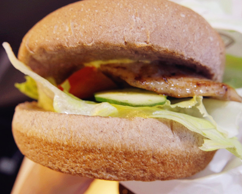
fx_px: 201
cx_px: 119
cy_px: 97
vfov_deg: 51.6
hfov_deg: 62.2
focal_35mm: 28
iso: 400
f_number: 3.5
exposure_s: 1/20
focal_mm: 9
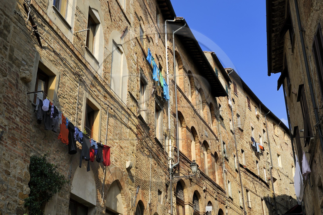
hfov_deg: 43.6
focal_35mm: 45
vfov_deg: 29.9
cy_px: 108
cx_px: 162
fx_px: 404
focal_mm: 45
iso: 200
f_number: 11
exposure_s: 1/200
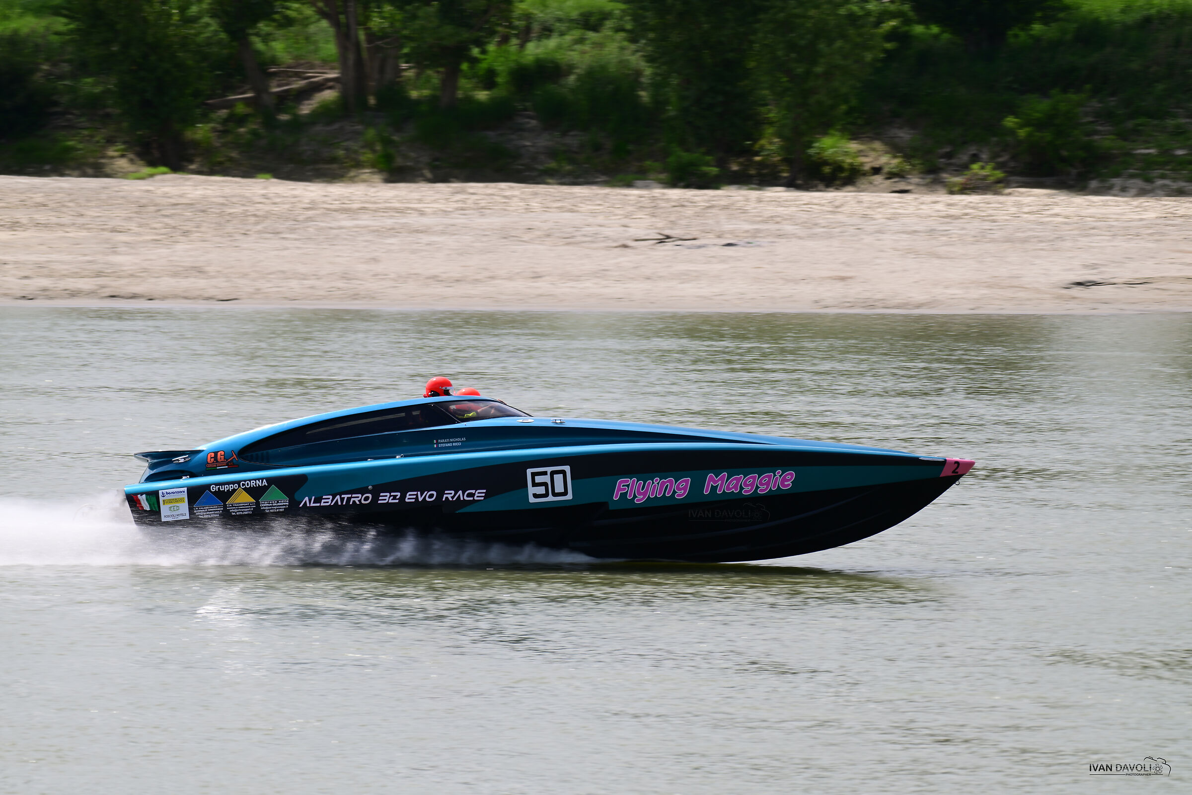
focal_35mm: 270
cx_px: 596
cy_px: 398
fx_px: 8939
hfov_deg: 7.6
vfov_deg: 5.1
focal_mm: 270
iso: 90
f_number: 5.6
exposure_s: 1/500
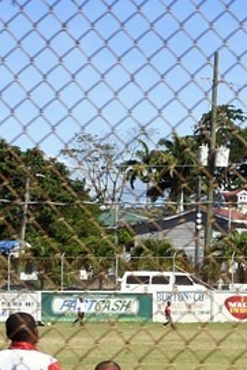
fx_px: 1696
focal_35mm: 165
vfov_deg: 12.4
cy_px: 303
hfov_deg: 7.0
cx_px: 875
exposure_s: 1/640
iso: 400
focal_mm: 28
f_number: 13
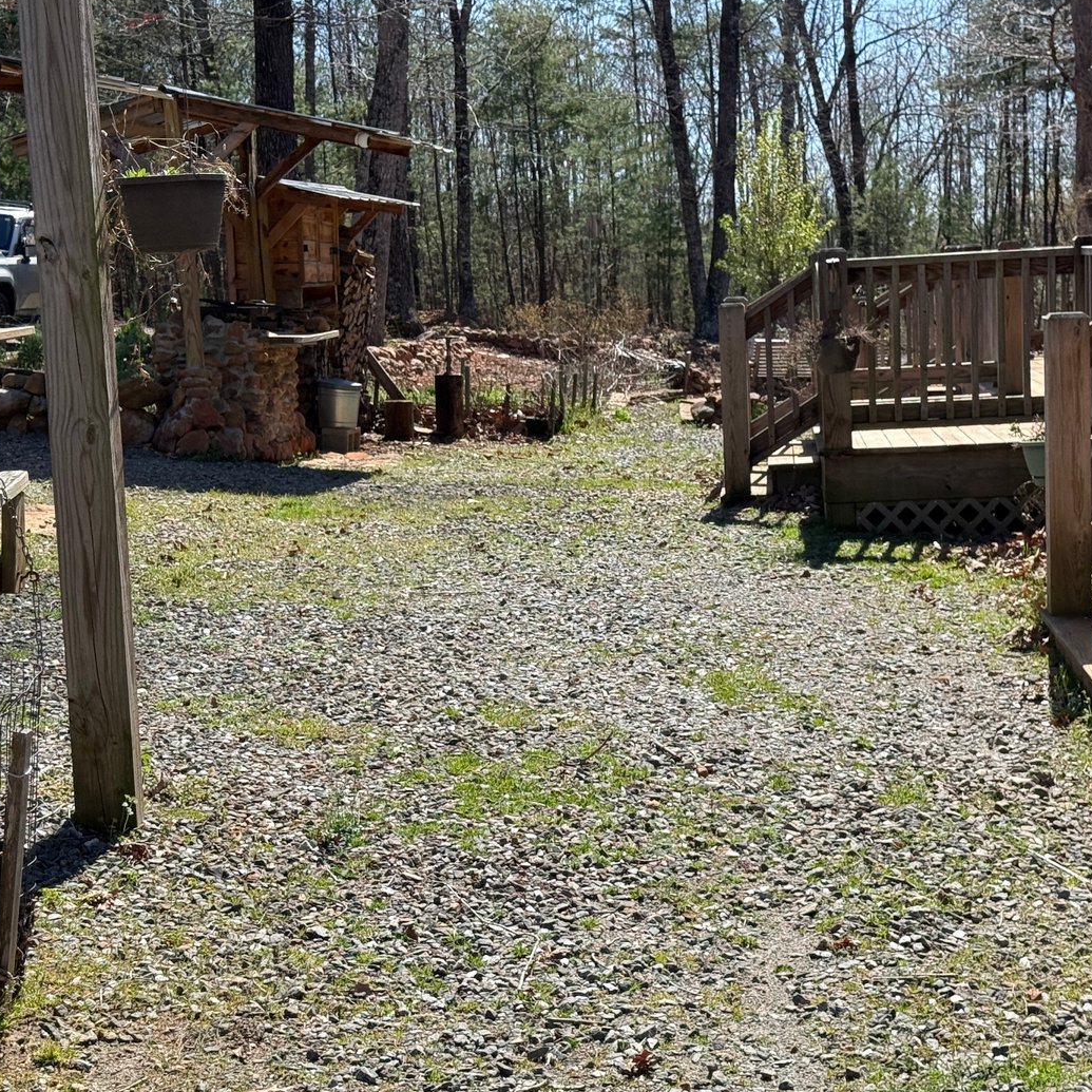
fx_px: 2213
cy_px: 560
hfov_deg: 27.7
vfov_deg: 27.7
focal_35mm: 62
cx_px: 647
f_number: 1.78
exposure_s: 1/2667
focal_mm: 6.76
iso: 64
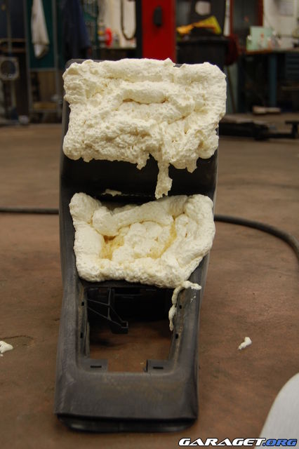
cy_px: 224
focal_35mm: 51
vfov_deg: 38.9
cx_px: 150
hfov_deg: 26.5
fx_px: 636
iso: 450
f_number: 4.5
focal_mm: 34
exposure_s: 1/30
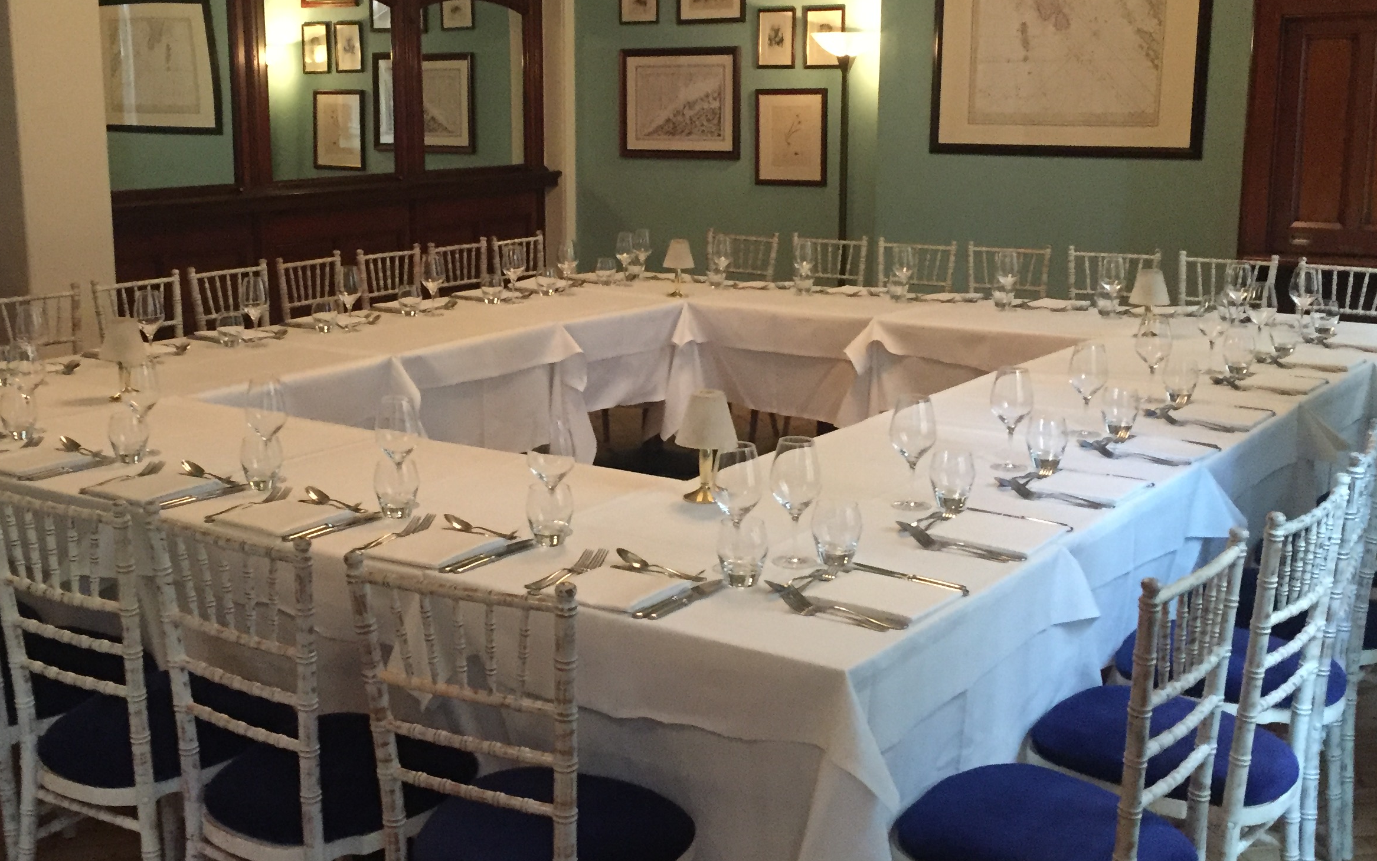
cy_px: 376
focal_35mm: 43
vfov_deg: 29.8
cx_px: 579
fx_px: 1614
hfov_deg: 46.1
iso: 320
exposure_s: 1/17
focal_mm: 4.15
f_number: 2.2
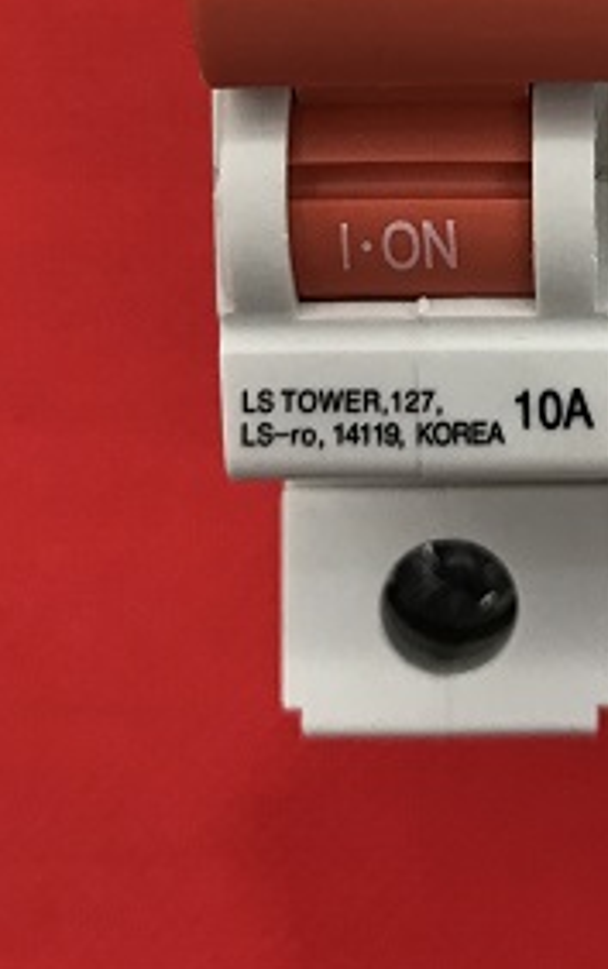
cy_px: -96
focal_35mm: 70
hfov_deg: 18.0
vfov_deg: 26.9
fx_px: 1850
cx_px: 653
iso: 40
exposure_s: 1/17
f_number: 1.8
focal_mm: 3.99
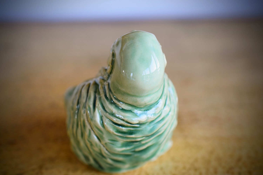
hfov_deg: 33.4
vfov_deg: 22.6
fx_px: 438
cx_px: 132
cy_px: 88
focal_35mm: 60
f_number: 5
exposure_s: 1/100
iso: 400
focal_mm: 40
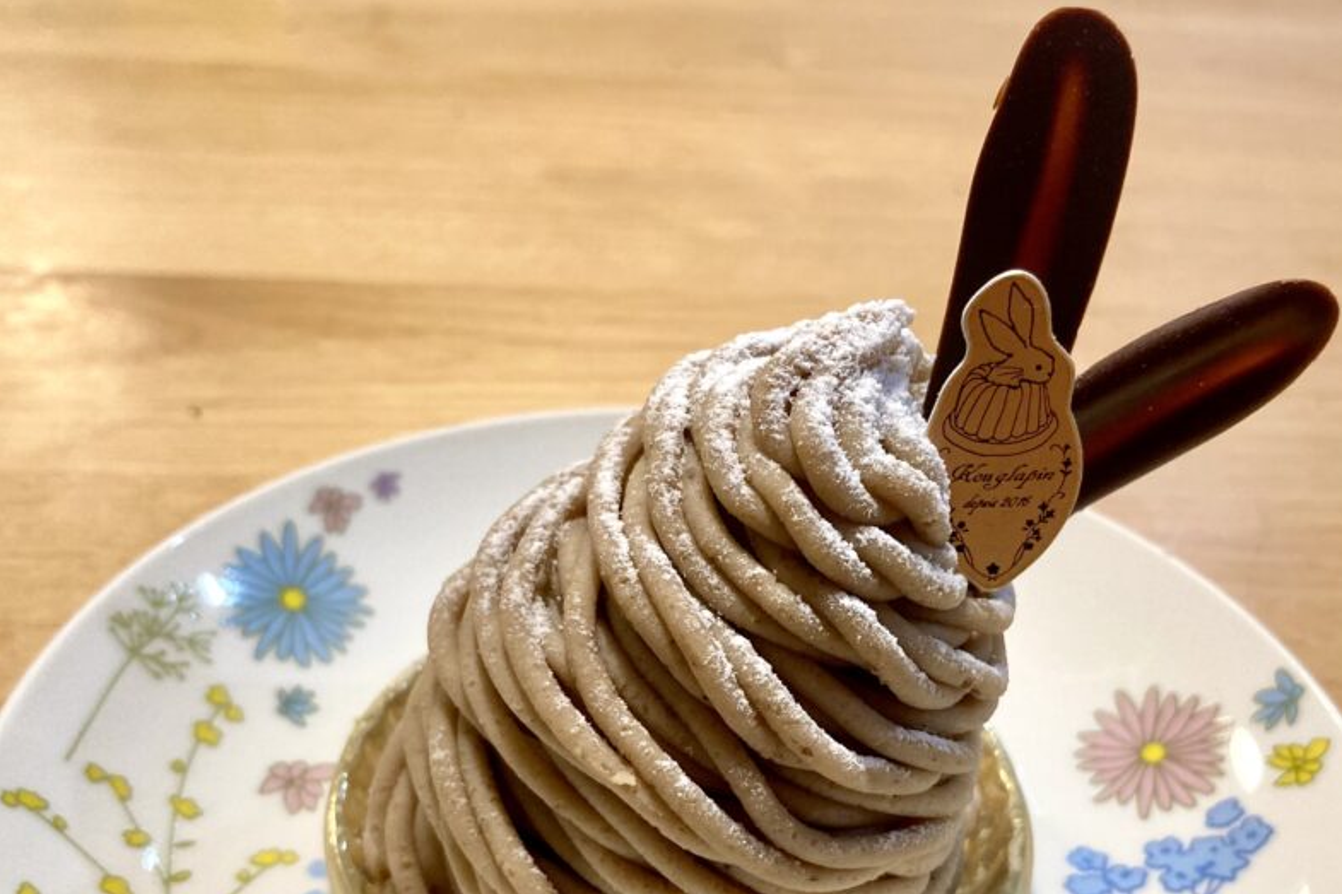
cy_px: 622
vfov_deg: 34.6
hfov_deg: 50.6
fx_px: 1416
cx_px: 737
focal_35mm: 38
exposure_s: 1/60
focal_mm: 3.99
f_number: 1.8
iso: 200
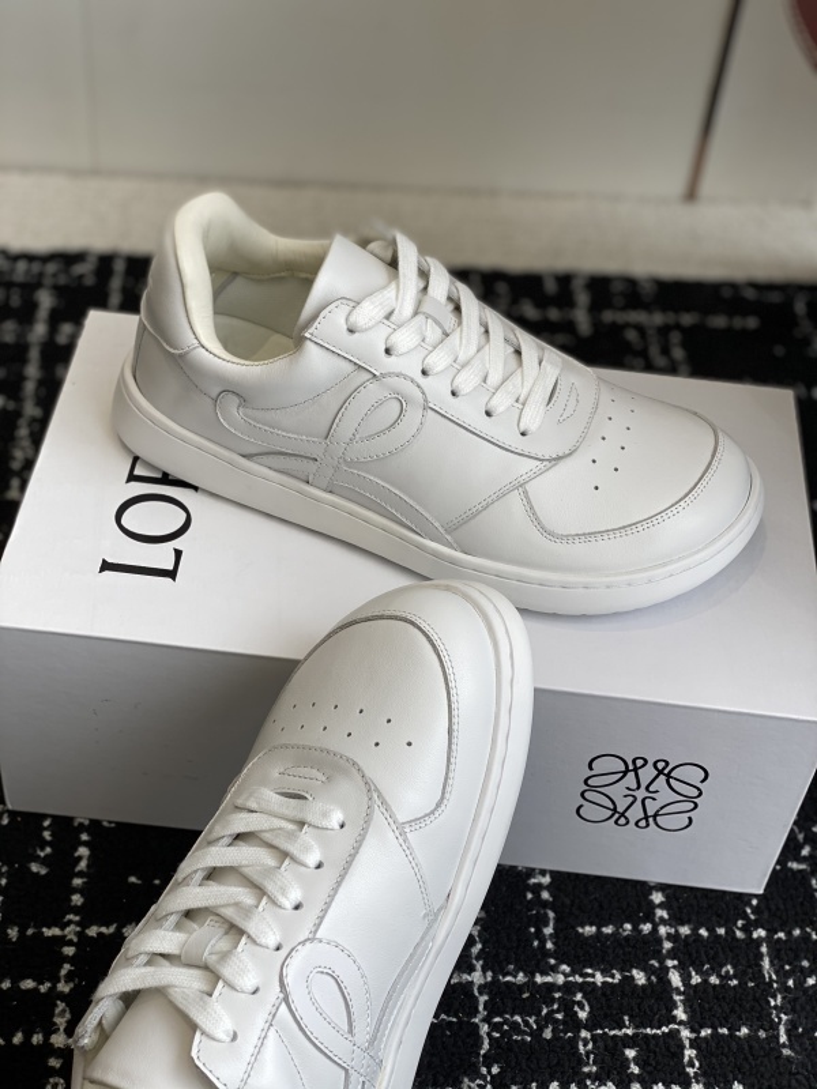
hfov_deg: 28.0
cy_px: 544
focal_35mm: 52
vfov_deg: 36.8
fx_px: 1636
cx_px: 408
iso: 20
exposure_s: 1/225
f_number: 2
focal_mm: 6
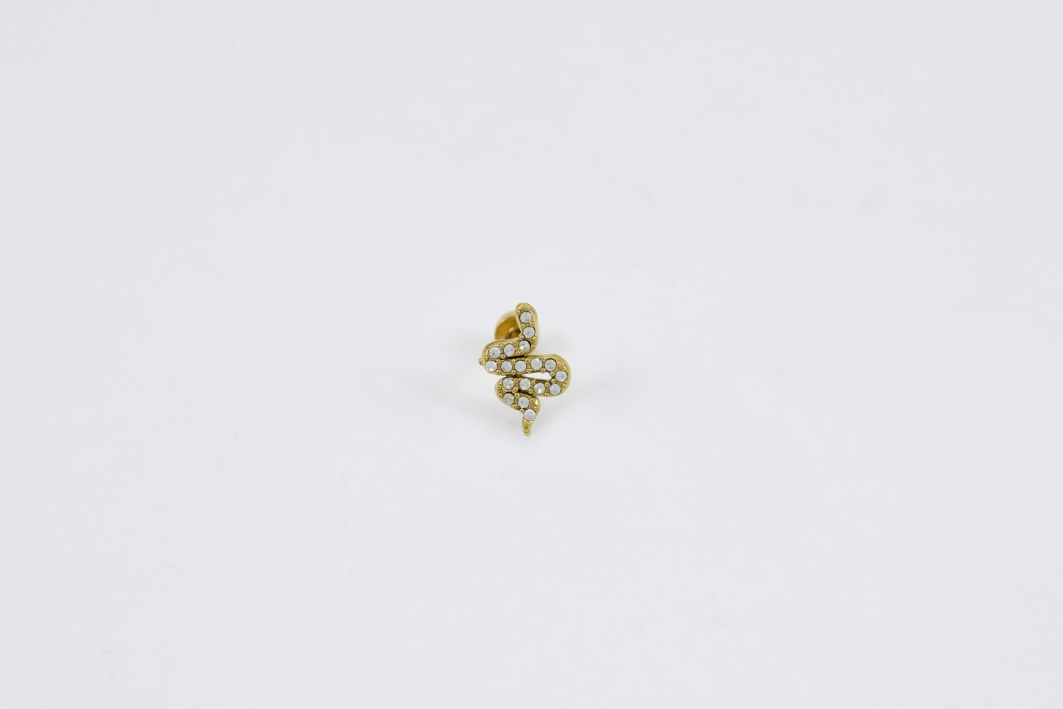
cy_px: 354
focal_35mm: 157
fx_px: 4635
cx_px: 532
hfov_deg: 13.1
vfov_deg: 8.7
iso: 200
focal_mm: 105
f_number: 7.1
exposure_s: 1/100
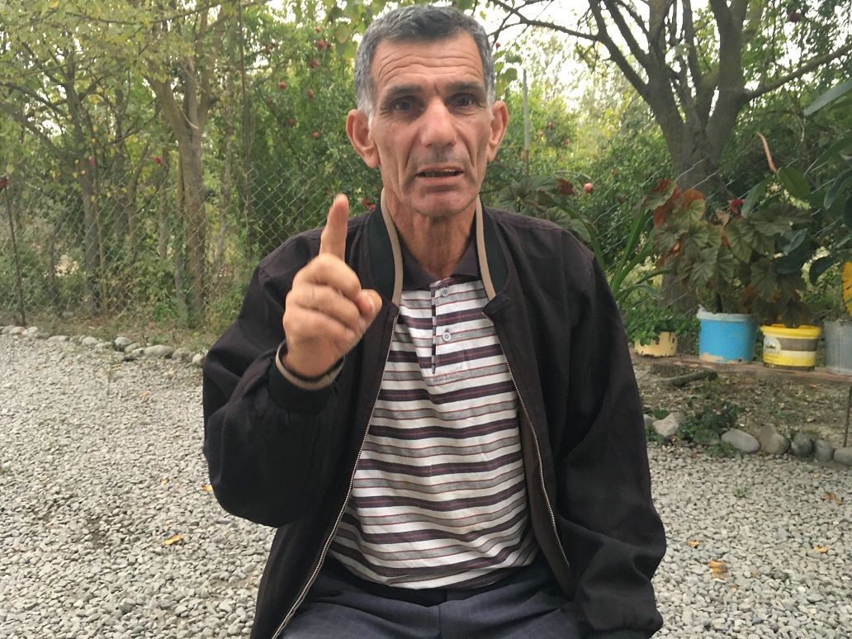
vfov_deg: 48.2
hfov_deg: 61.7
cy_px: 320
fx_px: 714
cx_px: 426
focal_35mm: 29
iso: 125
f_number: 2.2
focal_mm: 4.15
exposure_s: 1/33
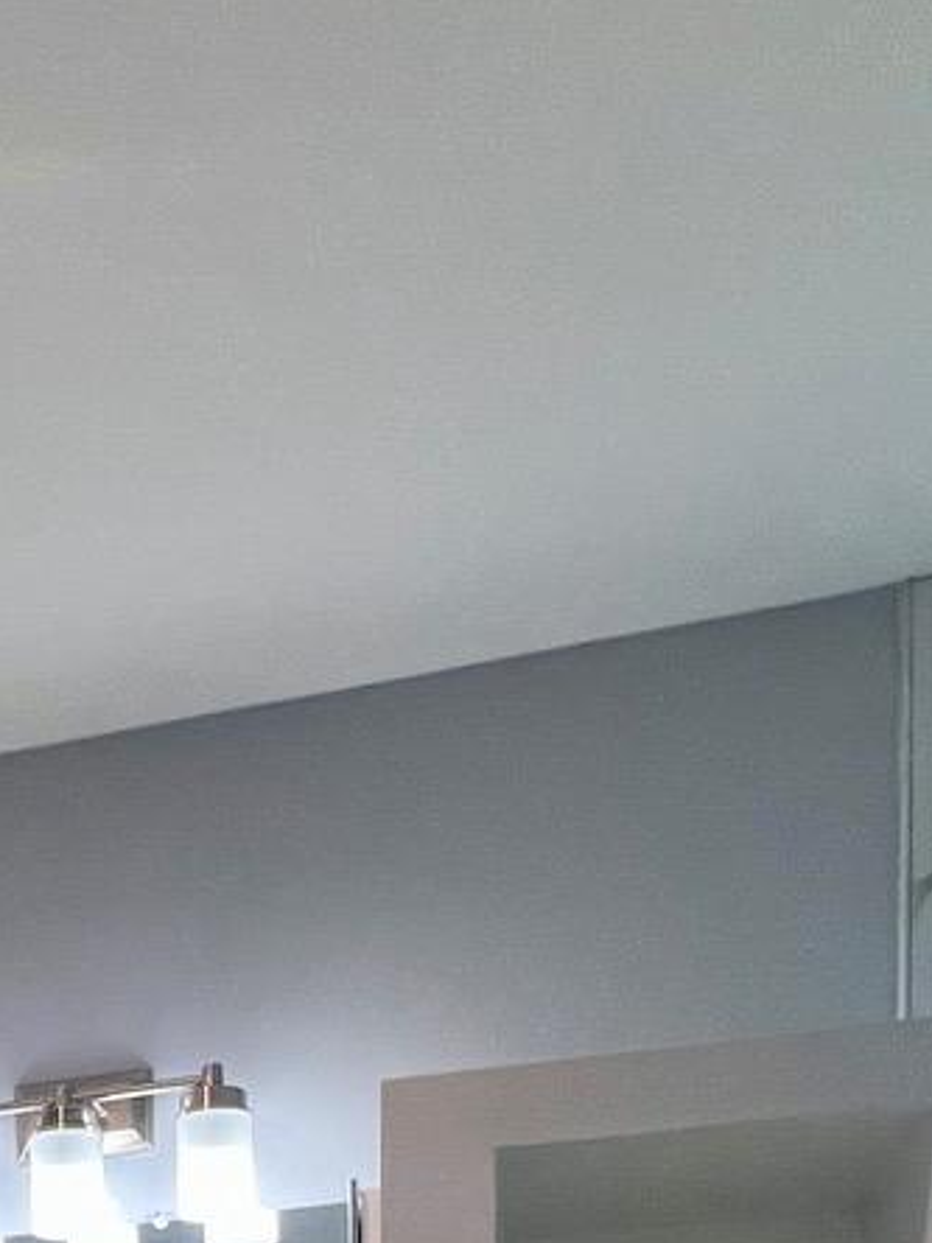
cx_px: -8
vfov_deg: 30.3
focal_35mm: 45
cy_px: 1725
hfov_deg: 29.9
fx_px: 1615
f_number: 1.8
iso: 100
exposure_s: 1/120
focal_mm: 1.57
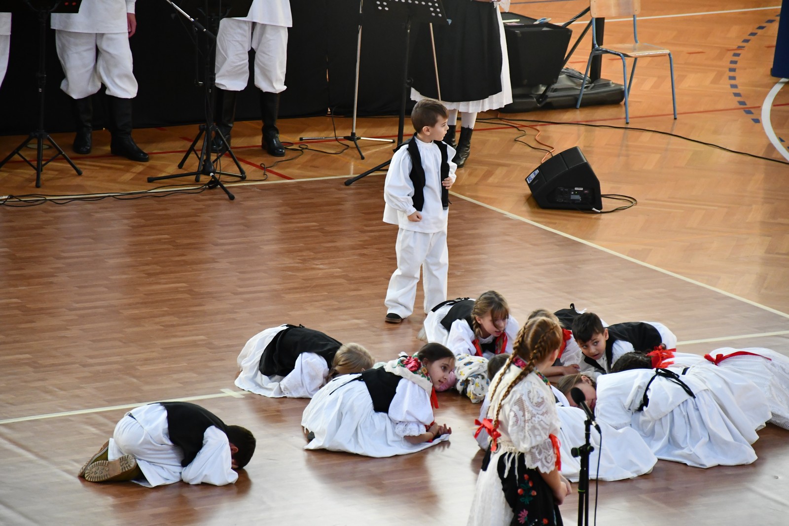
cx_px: 394
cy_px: 263
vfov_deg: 7.9
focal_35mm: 174
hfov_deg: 11.8
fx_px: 3814
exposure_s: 1/125
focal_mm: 116
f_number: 5.6
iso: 3200
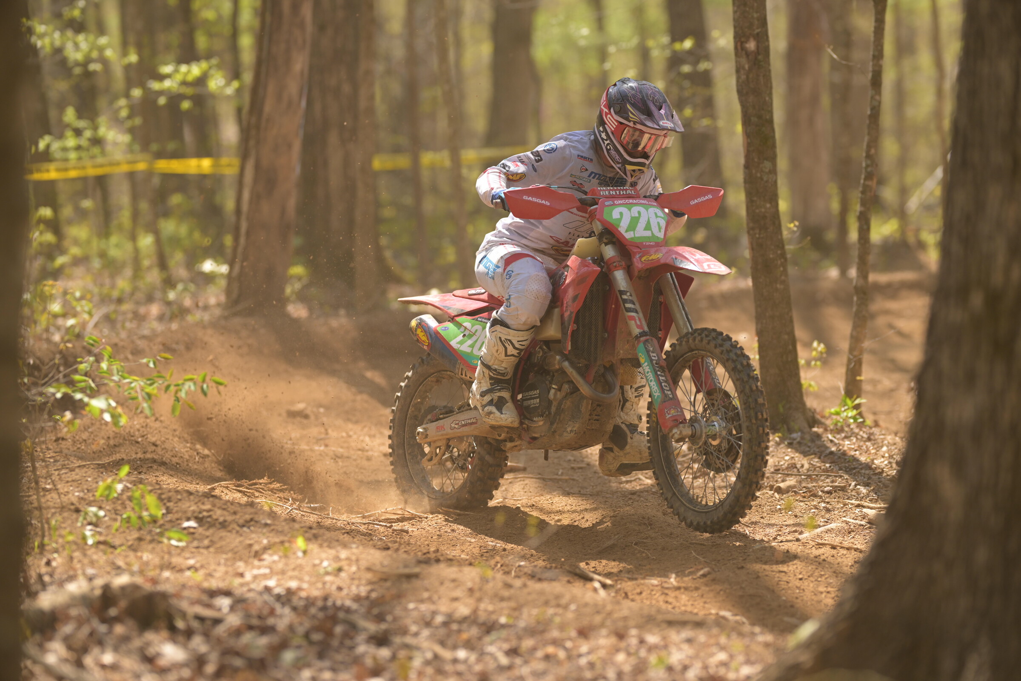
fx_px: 3828
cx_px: 510
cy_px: 340
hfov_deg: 15.2
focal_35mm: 135
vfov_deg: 10.2
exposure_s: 1/2500
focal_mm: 135
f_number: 2
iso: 200
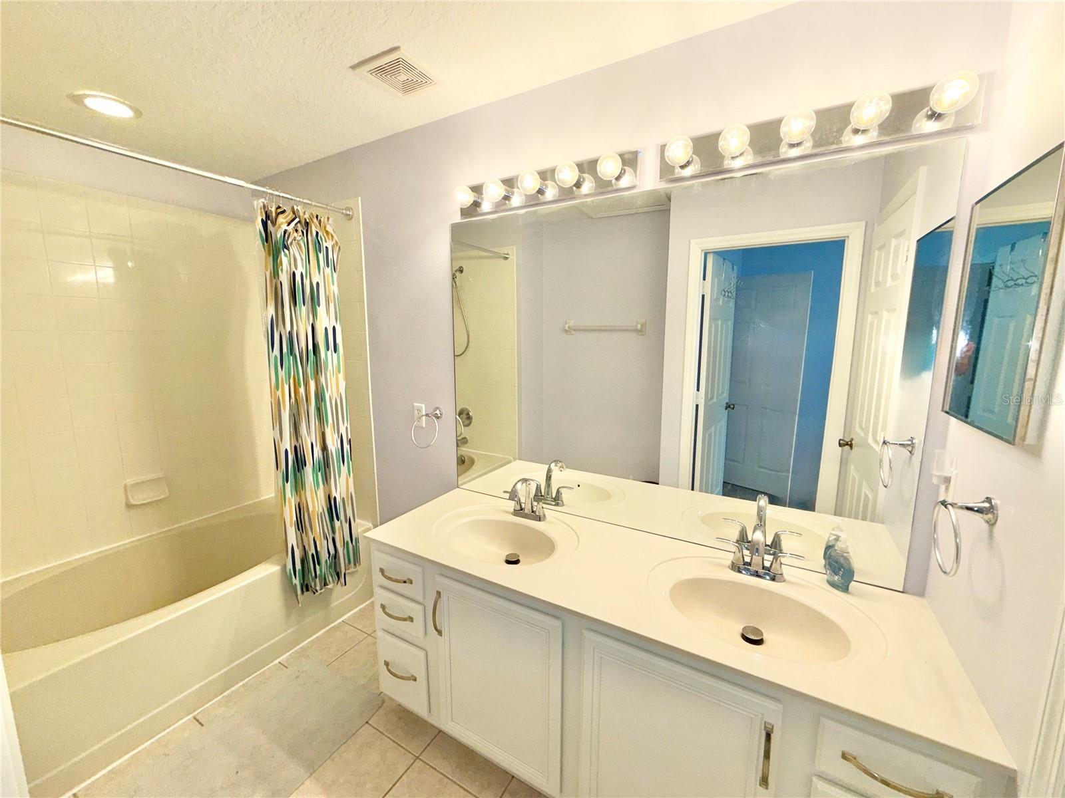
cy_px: 399
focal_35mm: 14
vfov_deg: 85.7
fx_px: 431
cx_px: 532
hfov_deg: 102.1
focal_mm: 2.22
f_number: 2.2
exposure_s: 1/120
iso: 20
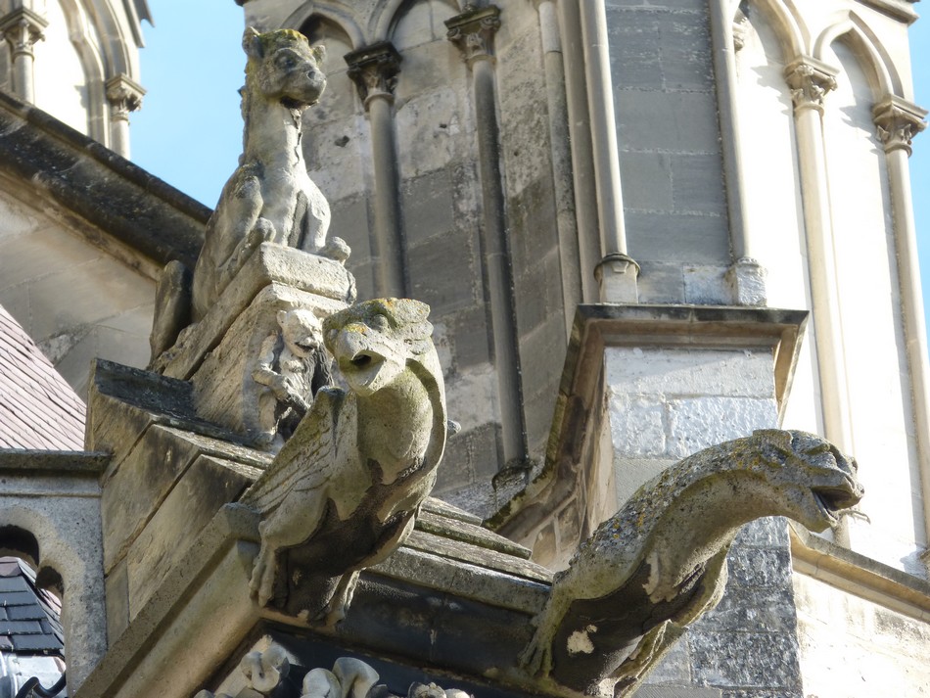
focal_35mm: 391
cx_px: 465
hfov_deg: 5.1
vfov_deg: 3.8
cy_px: 349
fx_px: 10507
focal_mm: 70.3
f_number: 4.2
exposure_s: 1/160
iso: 100
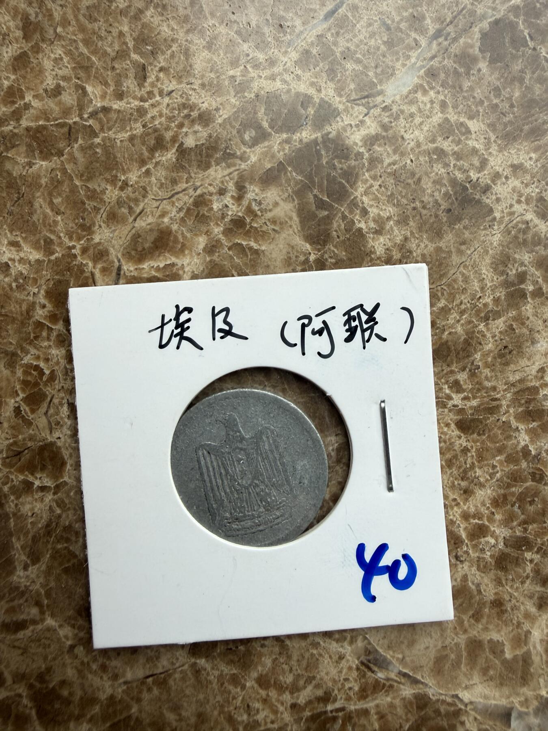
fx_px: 507
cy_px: 366
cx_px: 274
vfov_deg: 71.6
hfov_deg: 56.8
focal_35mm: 24
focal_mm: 2.22
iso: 64
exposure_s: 1/99
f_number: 2.2
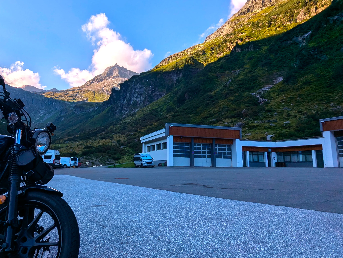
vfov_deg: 59.0
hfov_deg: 72.5
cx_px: 127
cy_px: 130
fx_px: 228
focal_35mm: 23
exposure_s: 1/1068
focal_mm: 2.35
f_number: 2.2
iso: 45
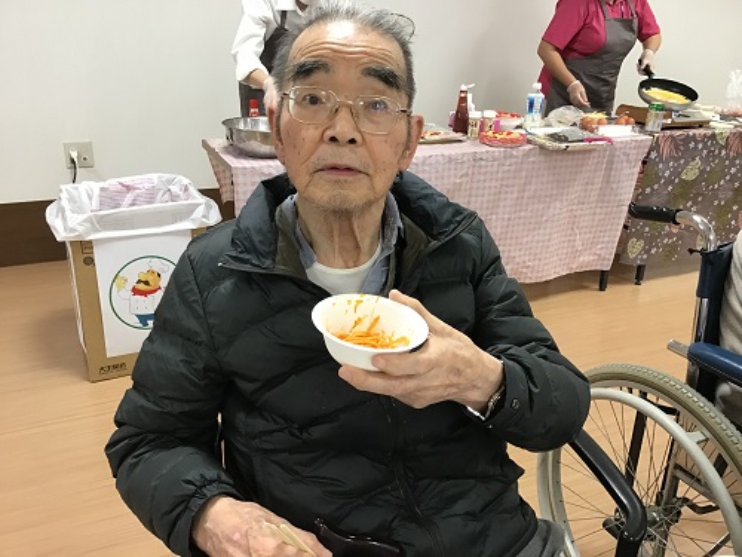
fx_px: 664
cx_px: 371
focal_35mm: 31
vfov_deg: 45.4
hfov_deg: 58.4
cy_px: 278
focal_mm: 3.3
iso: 100
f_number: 2.4
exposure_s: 1/30
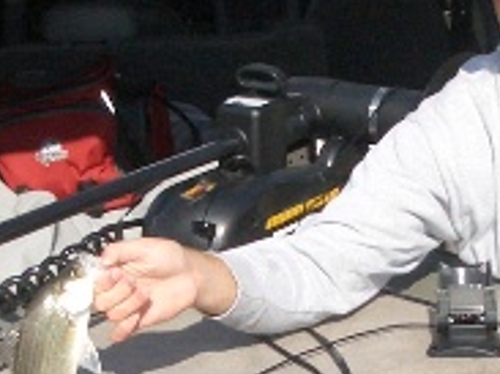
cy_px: 336
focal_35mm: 153
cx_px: 273
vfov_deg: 9.6
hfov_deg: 12.9
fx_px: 2209
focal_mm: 5.8
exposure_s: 1/1600
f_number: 4.3
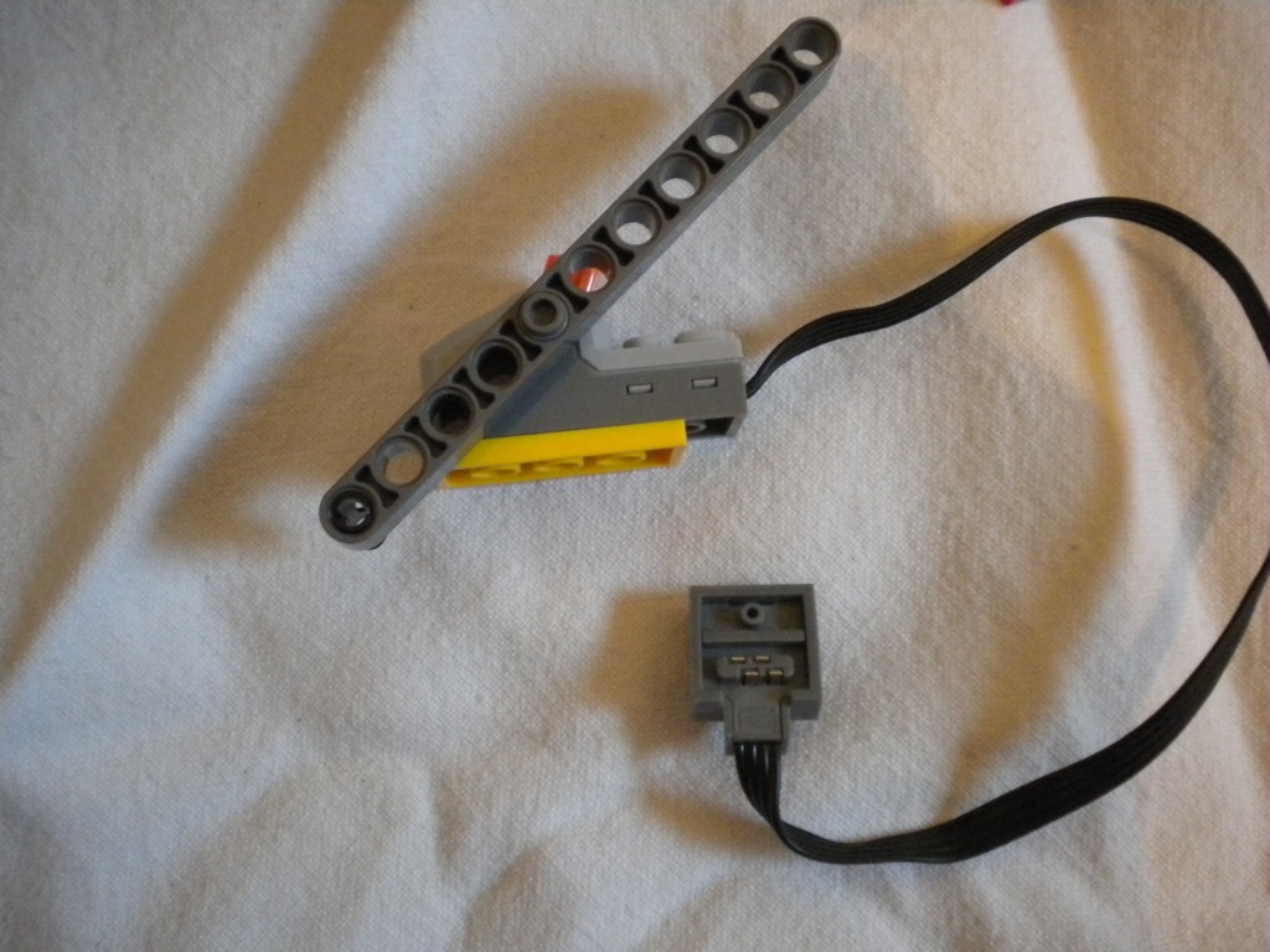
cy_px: 476
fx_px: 1504
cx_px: 635
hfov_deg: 45.8
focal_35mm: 41
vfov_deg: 35.1
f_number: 3.5
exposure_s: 1/41.3
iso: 800
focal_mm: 7.4
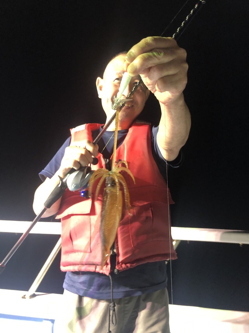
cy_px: 166
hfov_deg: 49.7
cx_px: 124
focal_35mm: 28
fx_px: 269
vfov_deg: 63.5
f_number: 1.8
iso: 64
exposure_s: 1/15
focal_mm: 3.99
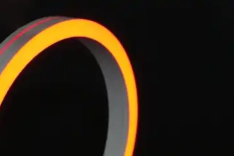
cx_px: 71
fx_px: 774
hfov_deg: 17.1
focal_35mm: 119
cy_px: 218
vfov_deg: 11.2
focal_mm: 42
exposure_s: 1/100
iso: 2500
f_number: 10
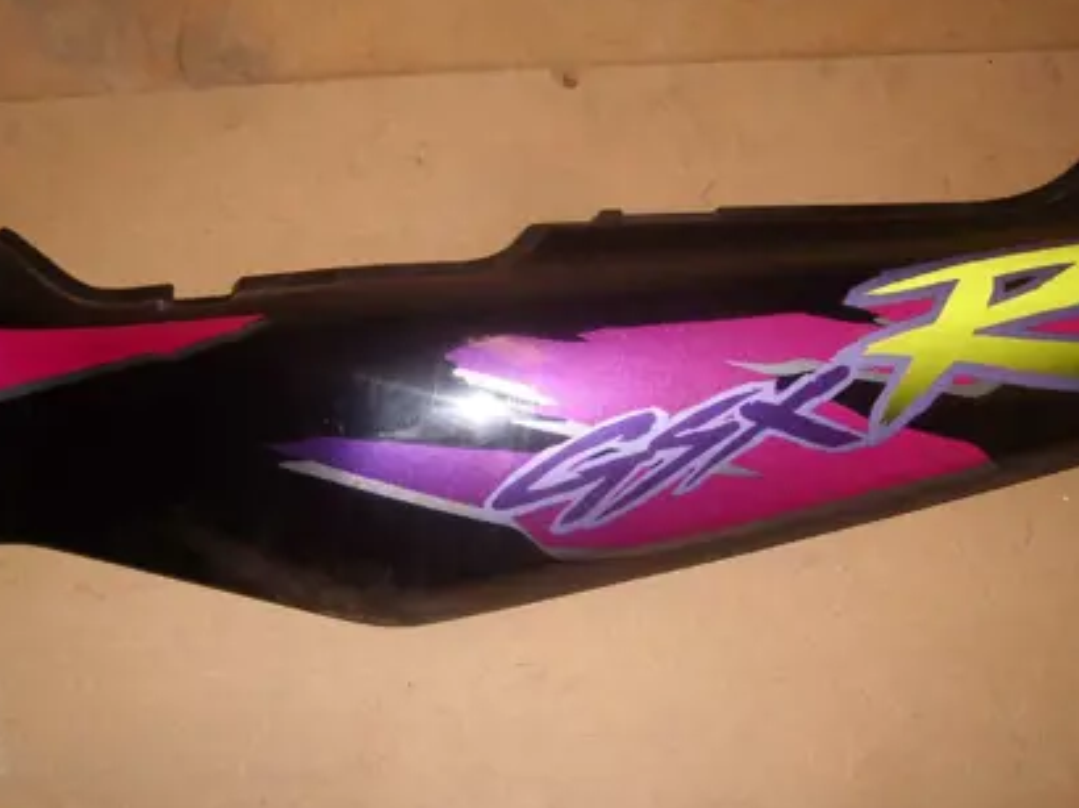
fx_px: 1277
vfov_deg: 35.1
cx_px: 574
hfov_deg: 45.8
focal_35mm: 41
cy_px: 374
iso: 100
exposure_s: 1/30
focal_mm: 5.8
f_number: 7.1
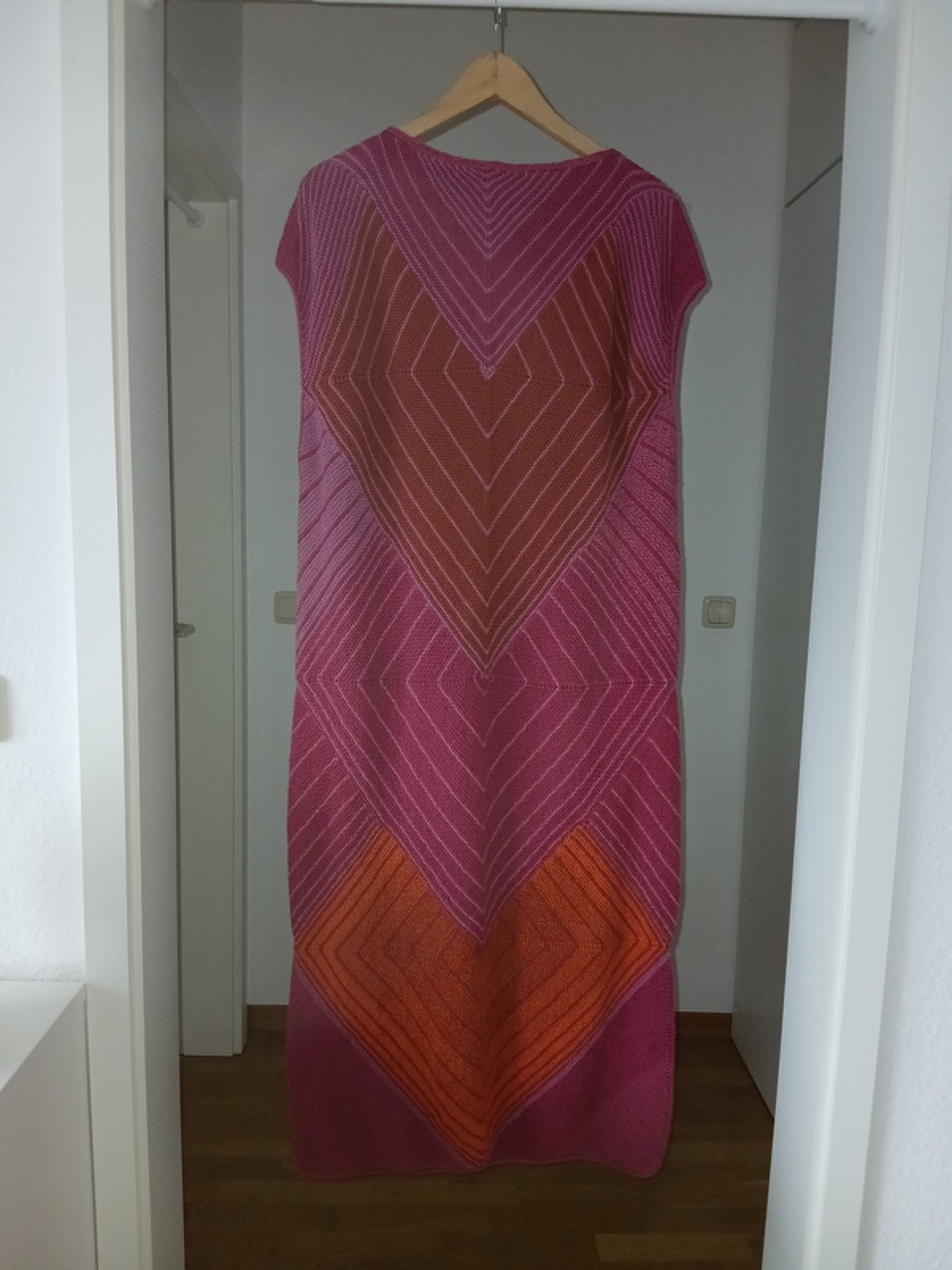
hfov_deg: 53.1
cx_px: 476
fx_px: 953
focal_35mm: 26
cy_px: 635
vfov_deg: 67.3
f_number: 1.8
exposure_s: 1/50
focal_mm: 3.98
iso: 250
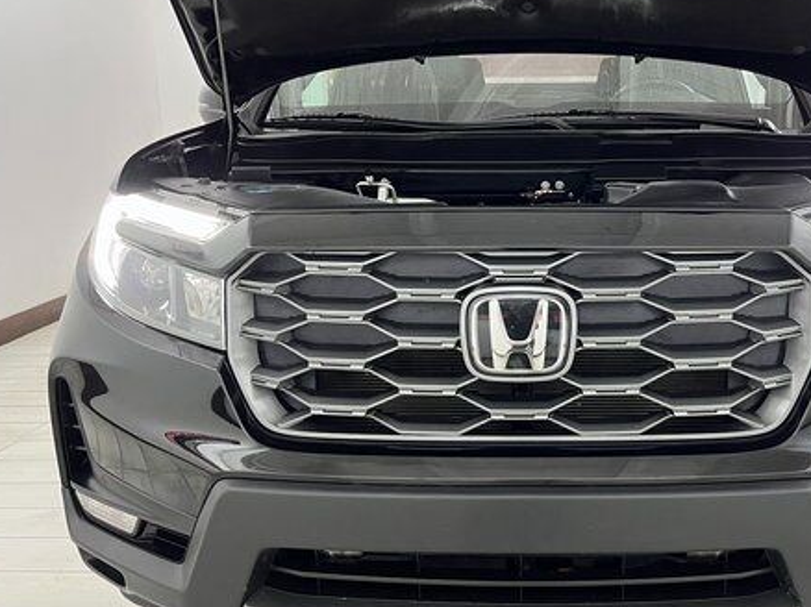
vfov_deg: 37.5
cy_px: 239
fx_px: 890
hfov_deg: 48.2
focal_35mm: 38
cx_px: 539
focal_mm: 5.1
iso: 125
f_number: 1.6
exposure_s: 1/60
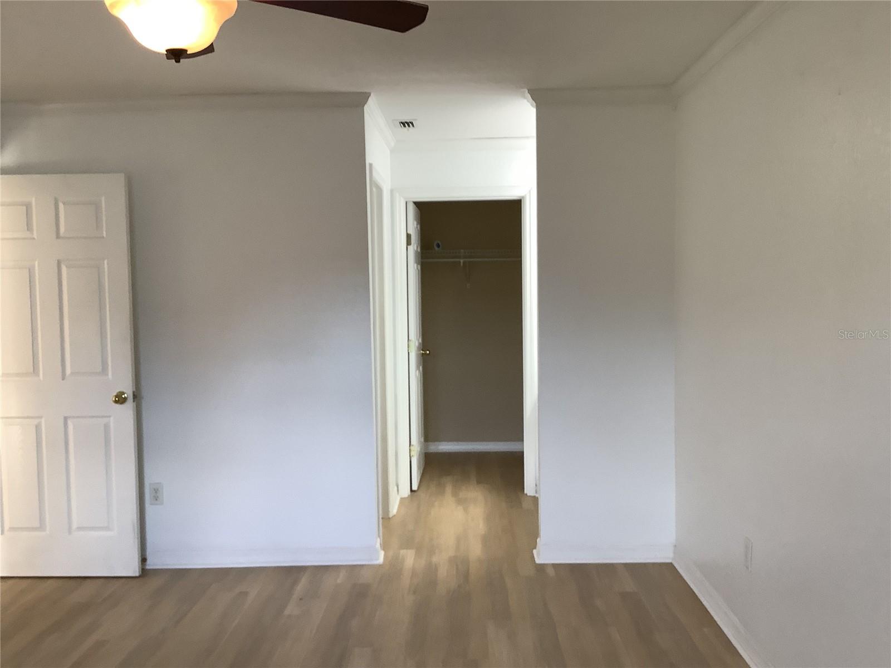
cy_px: 334
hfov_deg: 58.4
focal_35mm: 31
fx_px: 798
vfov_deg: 45.4
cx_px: 446
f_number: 2.4
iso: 80
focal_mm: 3.3
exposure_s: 1/60
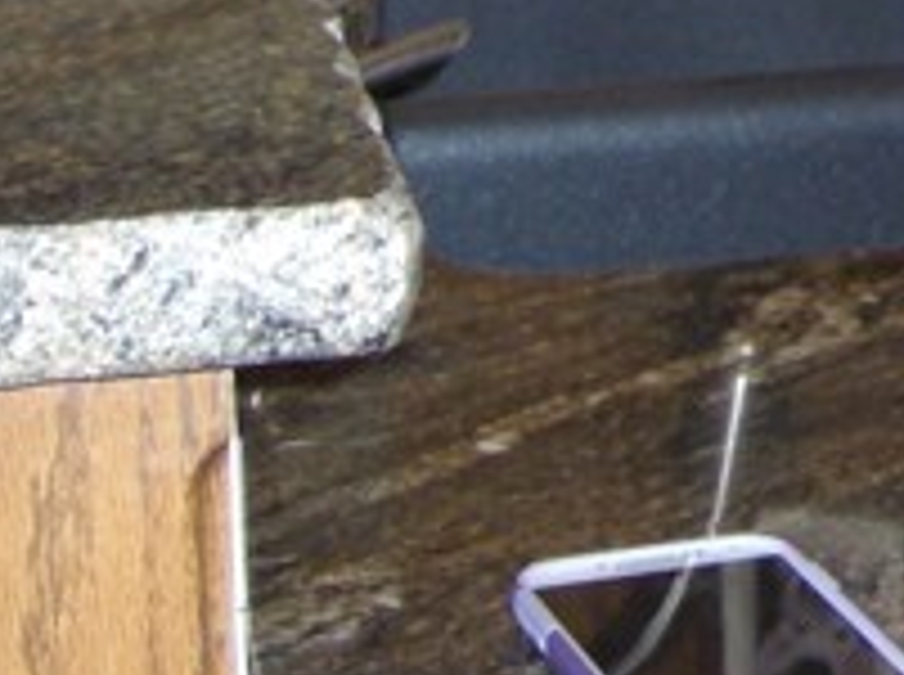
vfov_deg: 7.2
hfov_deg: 9.6
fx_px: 5057
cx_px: 1700
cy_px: -918
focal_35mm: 194
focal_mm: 7.9
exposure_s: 1/60
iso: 200
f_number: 2.8
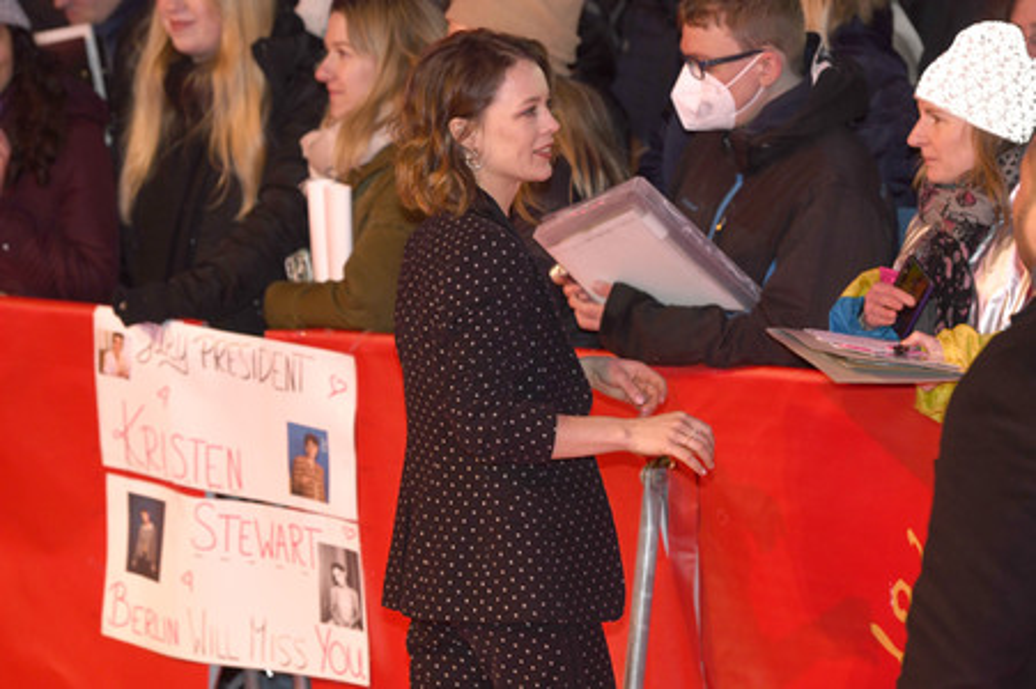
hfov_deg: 15.2
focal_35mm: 135
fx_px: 3882
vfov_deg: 10.1
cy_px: 344
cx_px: 518
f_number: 4.5
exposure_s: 1/250
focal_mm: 135
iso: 1250
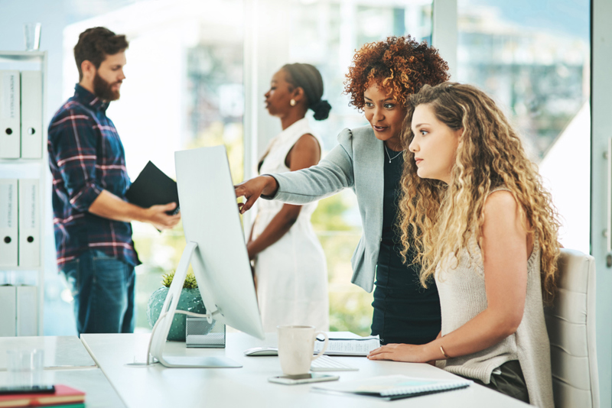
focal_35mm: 85
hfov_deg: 23.9
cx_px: 306
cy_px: 204
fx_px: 1445
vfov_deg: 16.1
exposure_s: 1/250
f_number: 2.2
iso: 200
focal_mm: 85
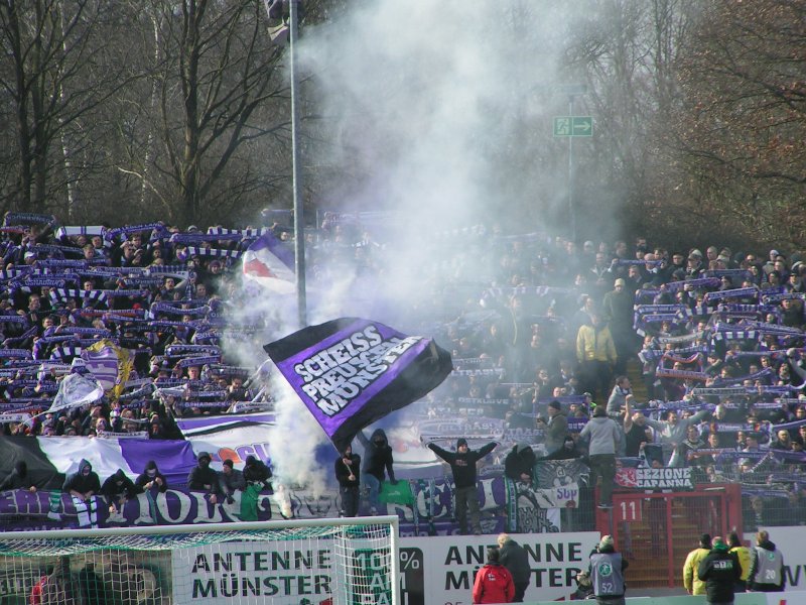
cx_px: 403
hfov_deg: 5.2
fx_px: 8848
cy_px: 302
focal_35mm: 380
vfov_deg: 3.9
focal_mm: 58
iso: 50
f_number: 4.5
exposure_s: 1/500
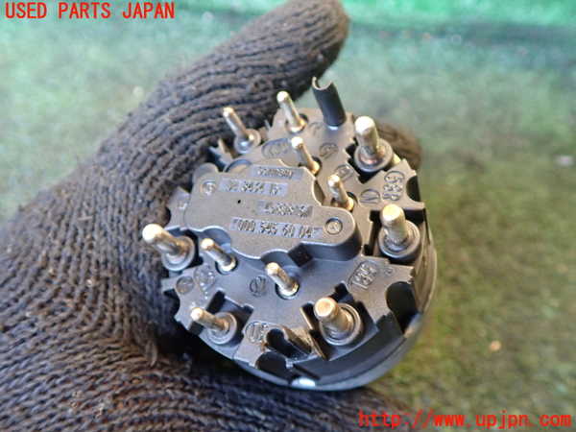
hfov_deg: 60.0
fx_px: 499
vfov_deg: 46.8
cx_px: 288
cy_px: 216
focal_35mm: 30
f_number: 2.3
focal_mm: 5.4
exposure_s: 1/30
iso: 500
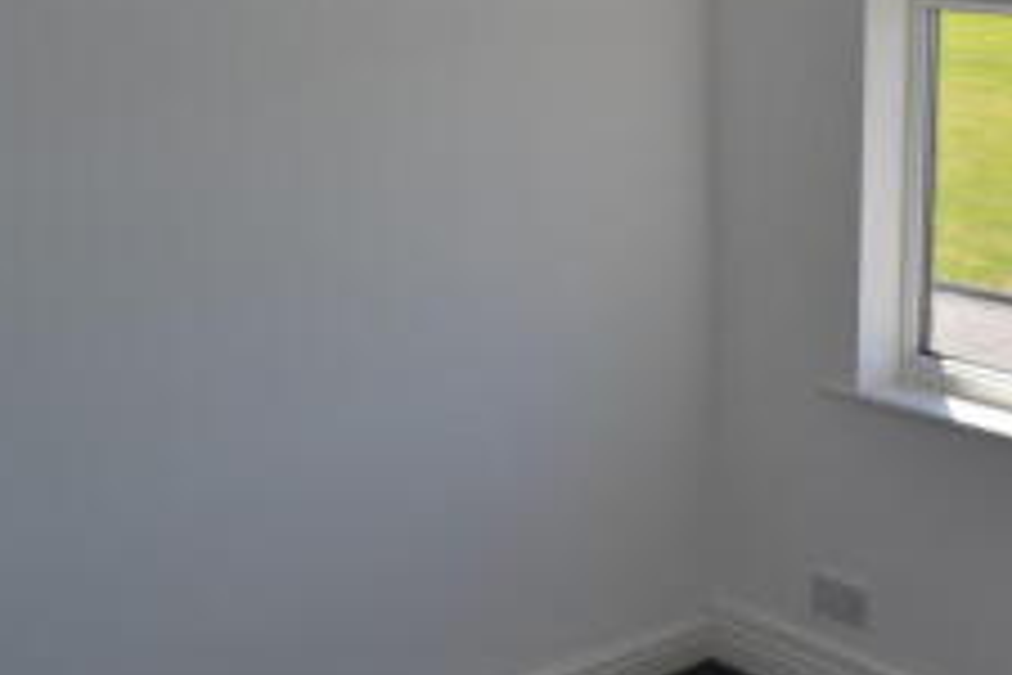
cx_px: 796
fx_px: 1602
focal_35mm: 57
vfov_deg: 23.7
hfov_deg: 34.1
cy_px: 398
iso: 100
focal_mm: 18
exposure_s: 1/200
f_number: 5
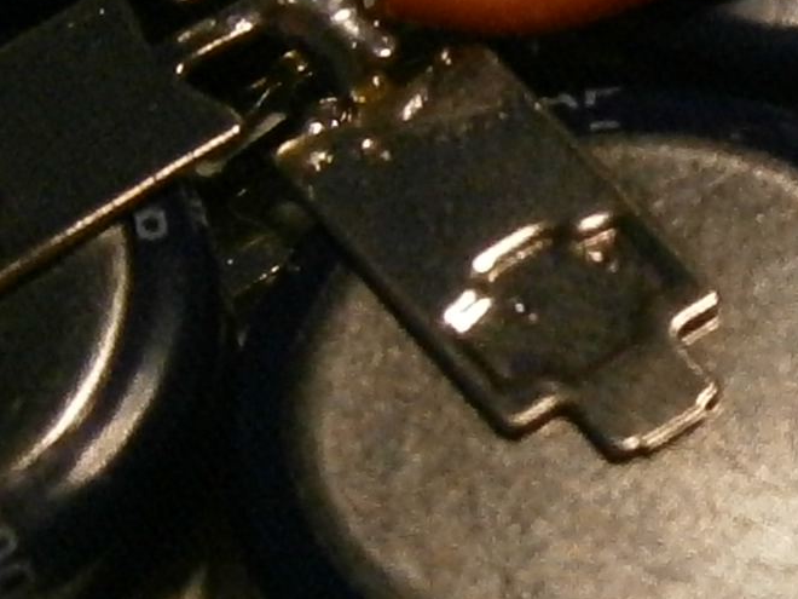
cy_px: 323
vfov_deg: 8.8
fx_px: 3896
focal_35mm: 169
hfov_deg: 11.5
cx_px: 850
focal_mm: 4.7
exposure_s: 1/250
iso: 250
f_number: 2.8
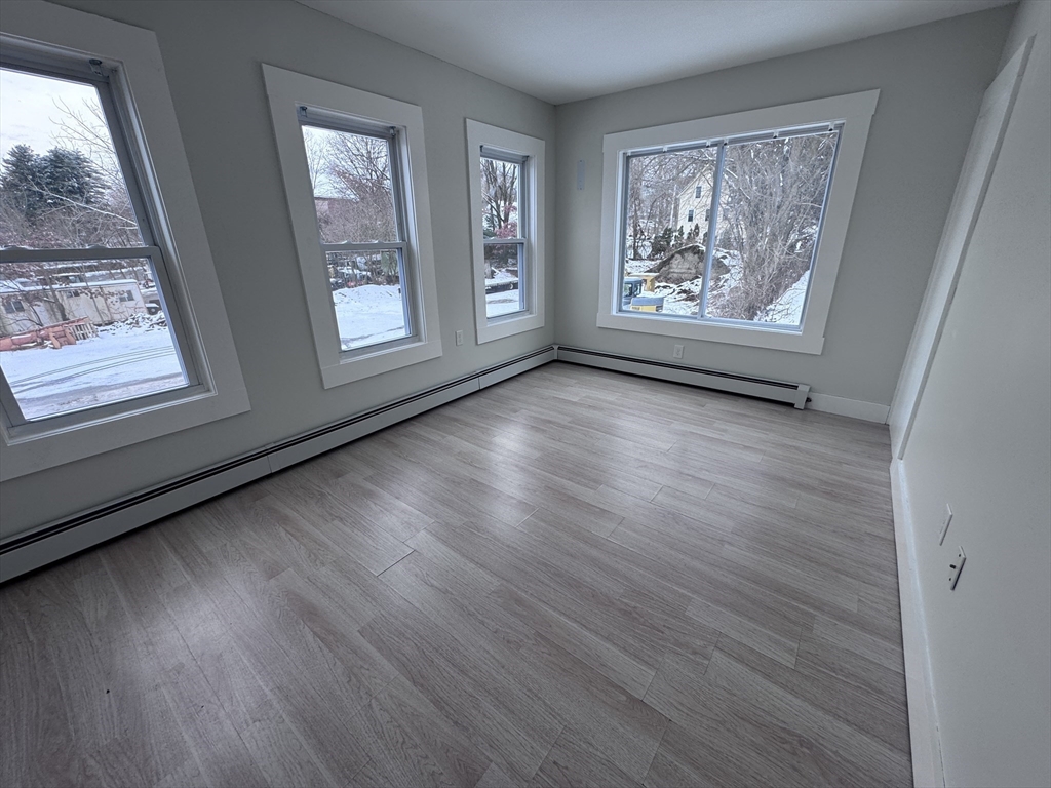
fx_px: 425
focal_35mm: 14
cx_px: 526
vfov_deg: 85.7
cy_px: 394
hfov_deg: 102.1
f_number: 2.2
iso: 40
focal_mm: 2.22
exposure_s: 1/157
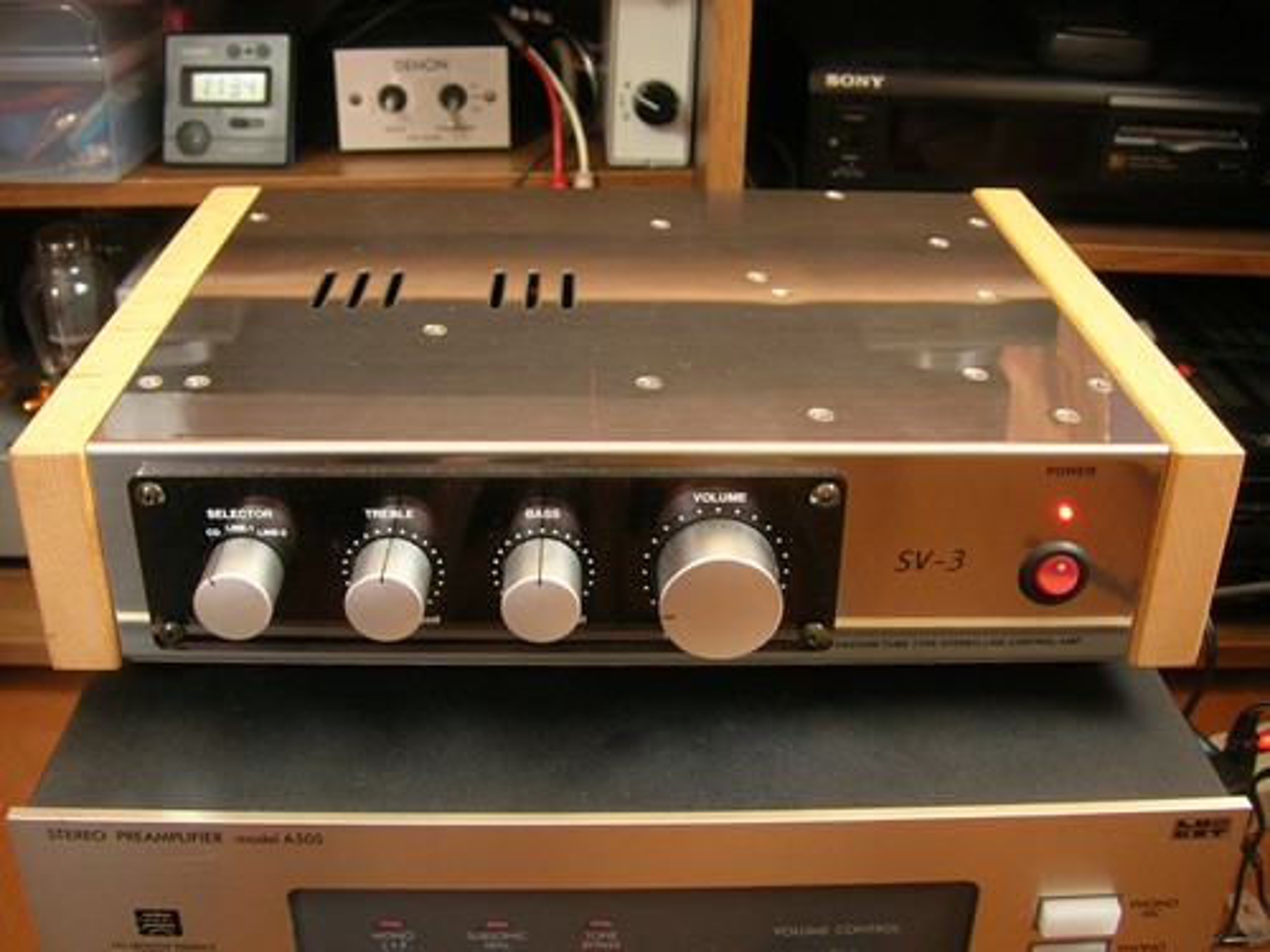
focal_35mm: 34
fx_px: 1247
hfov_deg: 54.0
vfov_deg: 41.8
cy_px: 476
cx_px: 635
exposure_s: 1/3.7
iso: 114
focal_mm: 5.7
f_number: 2.9
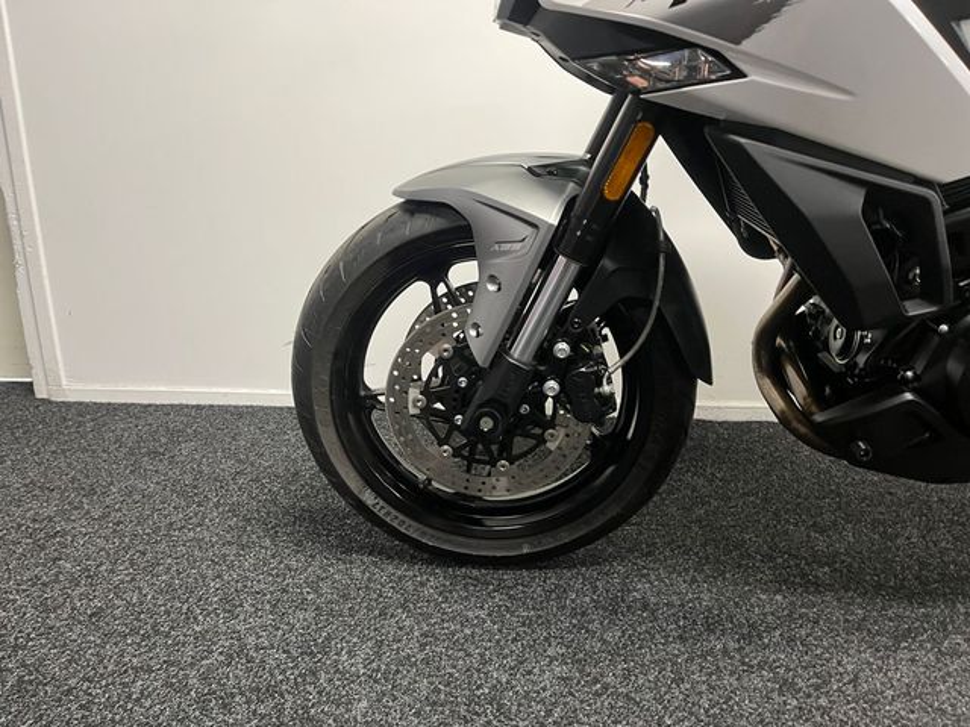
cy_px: 364
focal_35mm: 26
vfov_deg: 53.1
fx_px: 729
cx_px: 485
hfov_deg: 67.3
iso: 200
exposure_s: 1/50
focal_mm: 5.1
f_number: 1.6
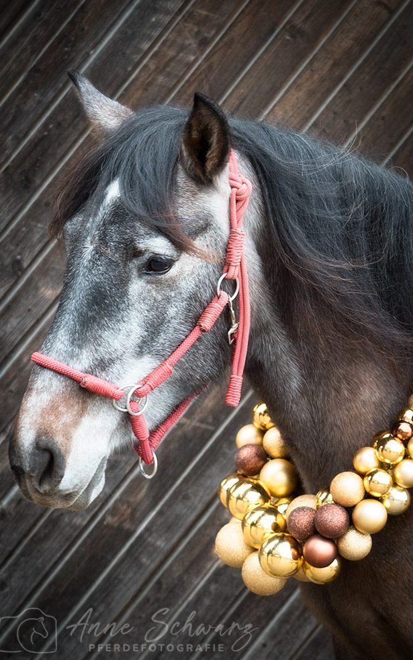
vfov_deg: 35.1
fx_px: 1045
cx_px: 207
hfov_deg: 22.4
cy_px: 329
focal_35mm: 58
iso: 1250
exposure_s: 1/160
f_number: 4
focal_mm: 56
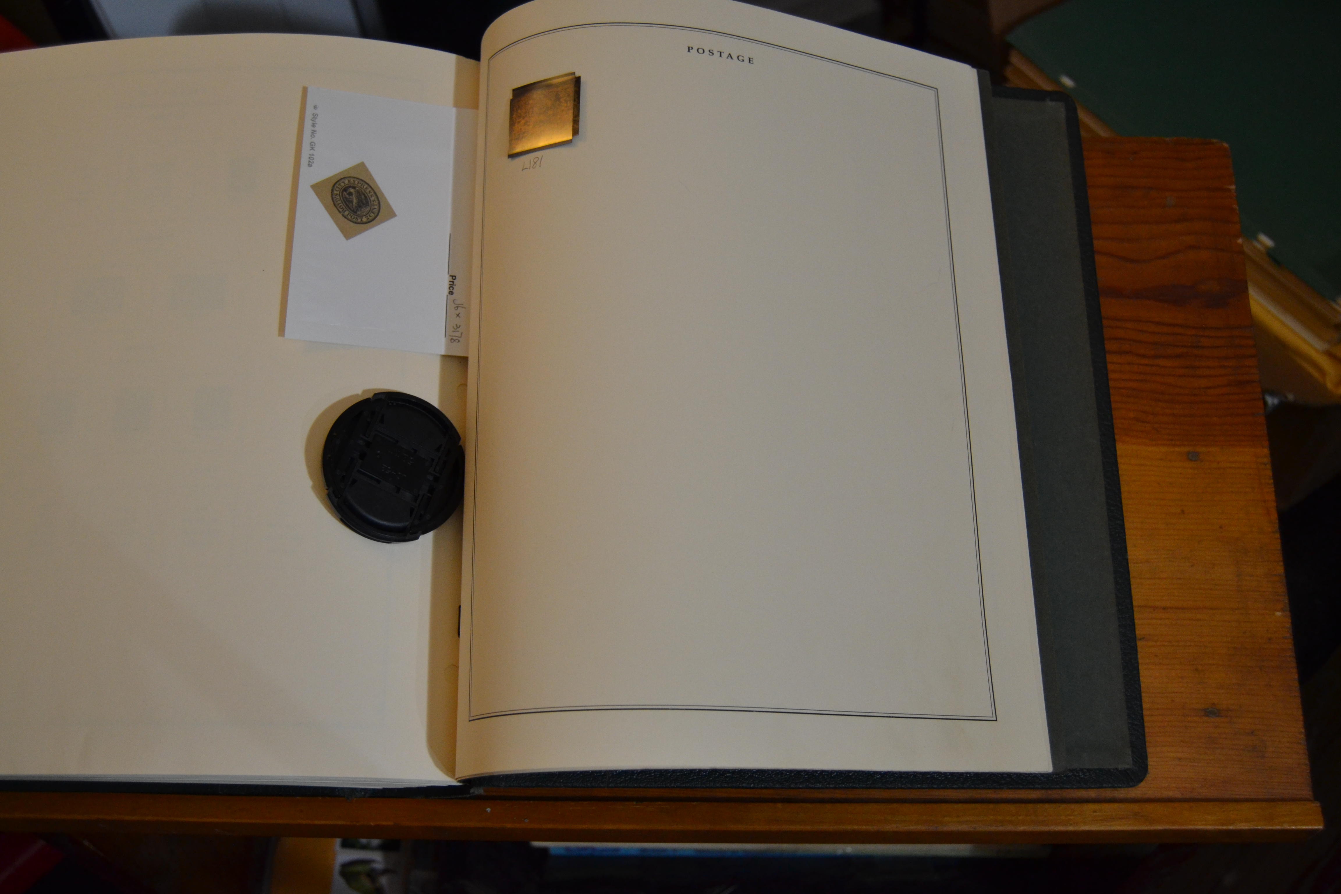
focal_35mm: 36
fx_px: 1341
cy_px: 447
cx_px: 670
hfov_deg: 53.1
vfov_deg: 36.9
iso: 1000
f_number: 3.8
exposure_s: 1/60
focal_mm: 24
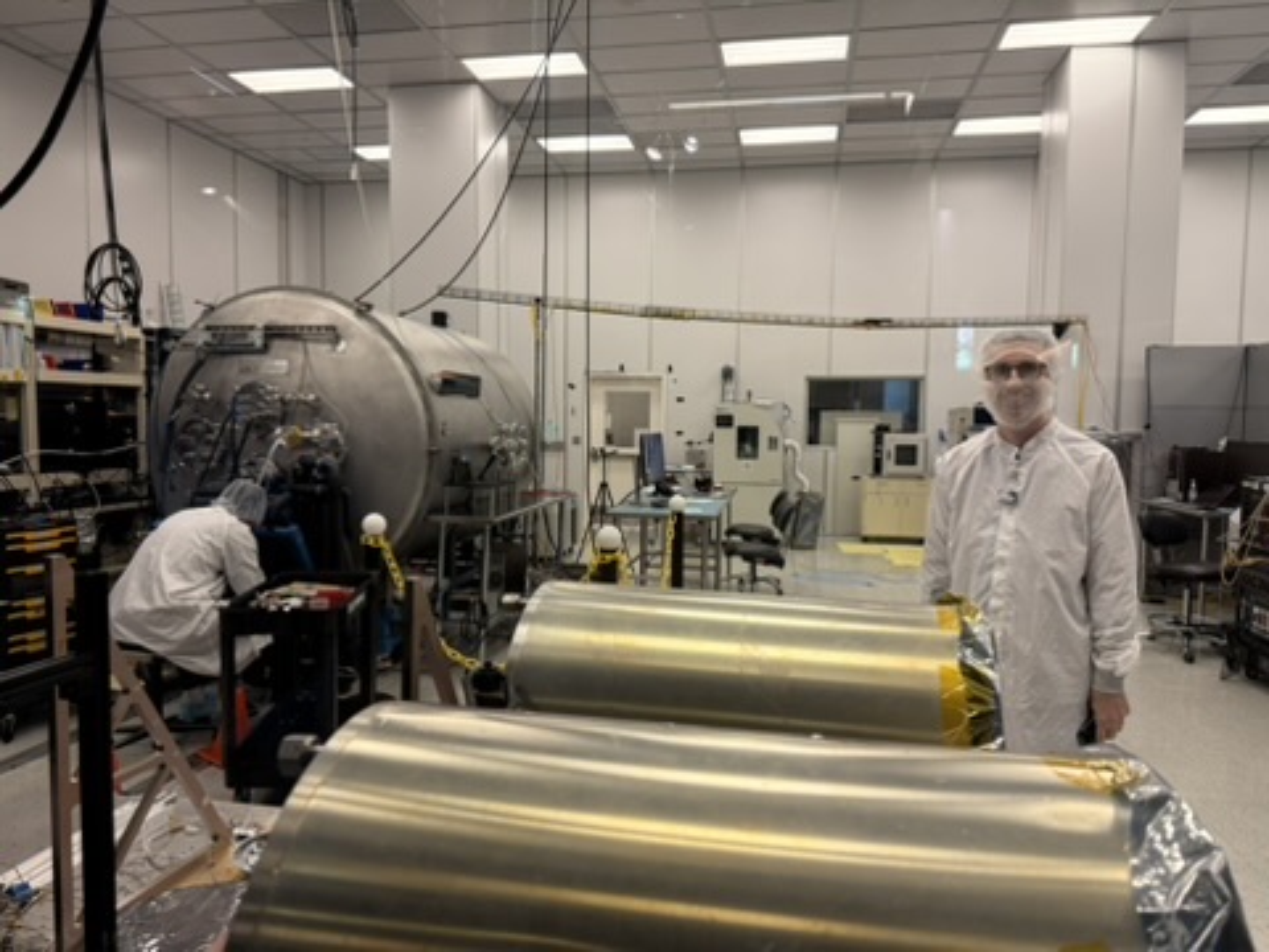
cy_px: 476
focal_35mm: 24
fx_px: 880
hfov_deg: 71.6
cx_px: 634
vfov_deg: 56.8
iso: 320
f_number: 1.78
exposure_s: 1/120
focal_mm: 6.76
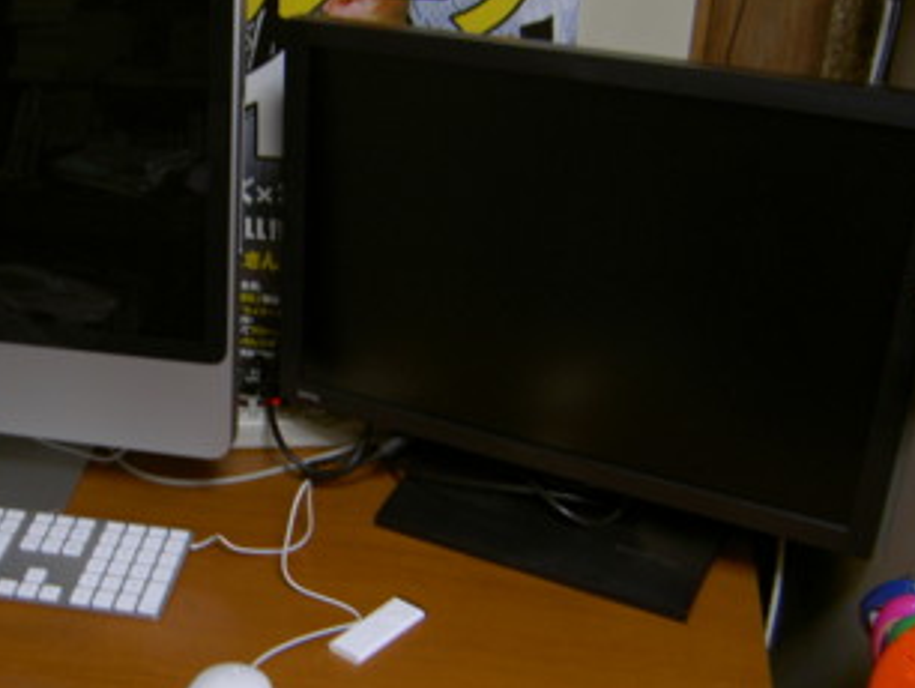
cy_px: 416
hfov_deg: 37.5
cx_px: 260
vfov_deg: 29.1
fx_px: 1323
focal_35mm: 50
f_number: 2.8
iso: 50
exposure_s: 1/8
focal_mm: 5.6
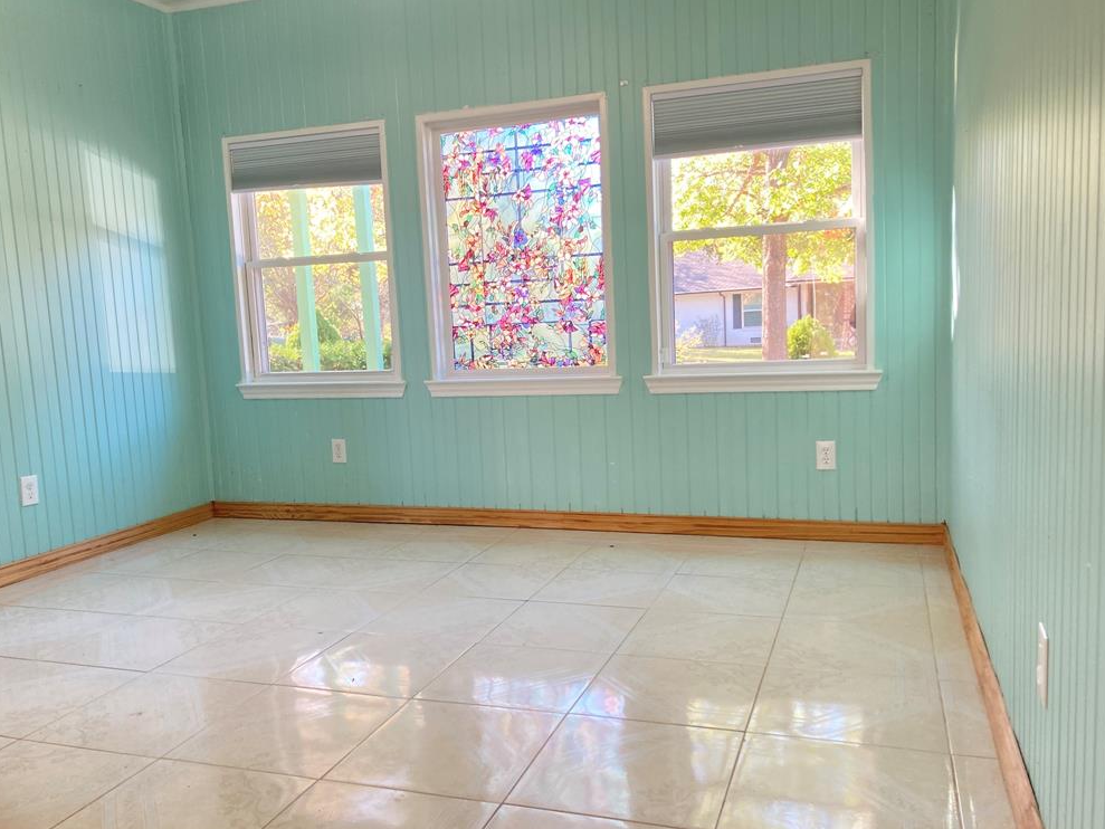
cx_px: 547
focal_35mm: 29
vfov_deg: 48.2
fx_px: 926
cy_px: 409
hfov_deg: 61.7
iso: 80
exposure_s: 1/60
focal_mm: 3.99
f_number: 1.8
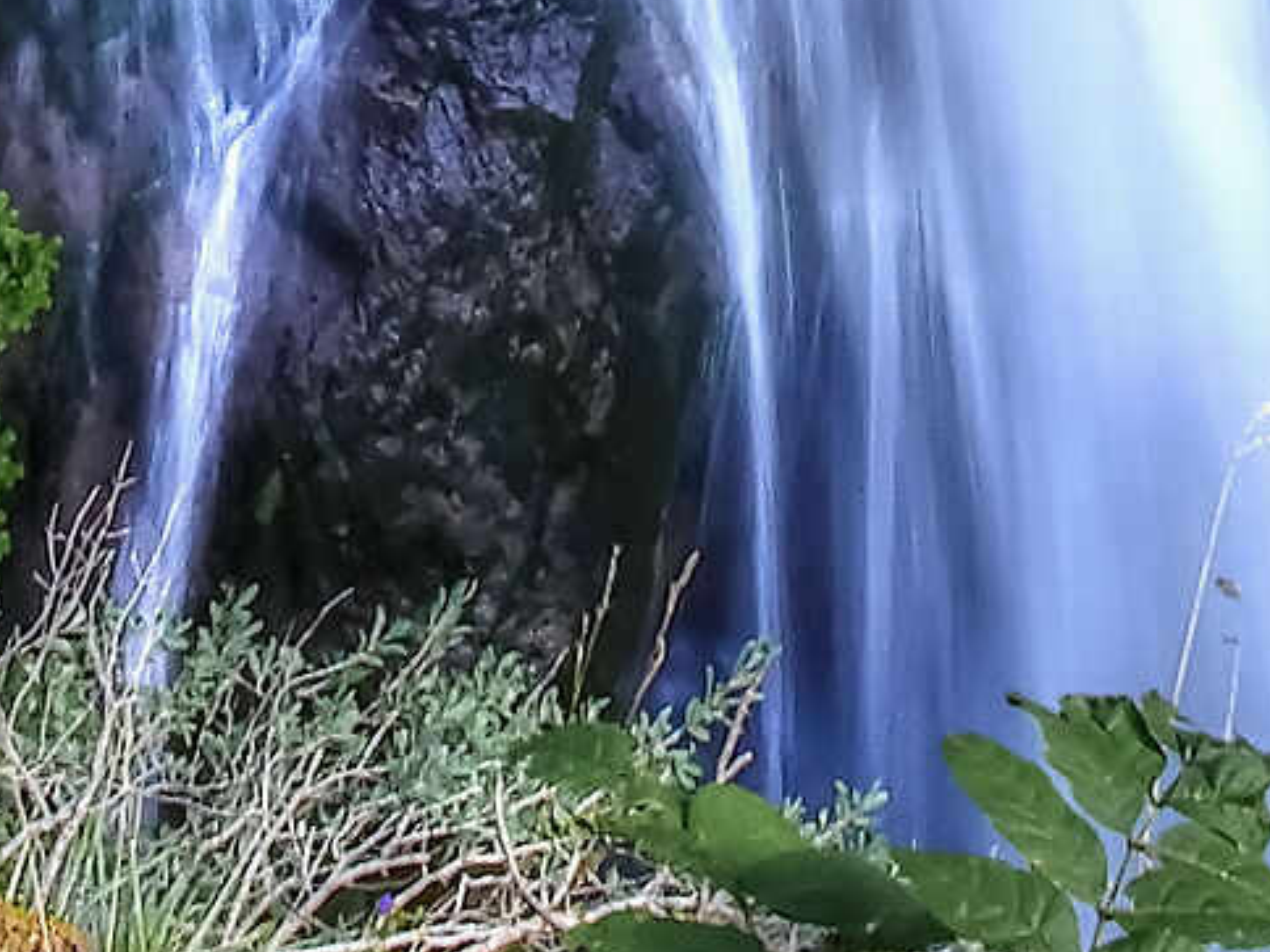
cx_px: 443
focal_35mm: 119
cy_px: -1206
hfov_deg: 16.5
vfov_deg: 10.9
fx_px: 4366
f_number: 8
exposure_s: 1/6
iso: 80
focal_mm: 4.1
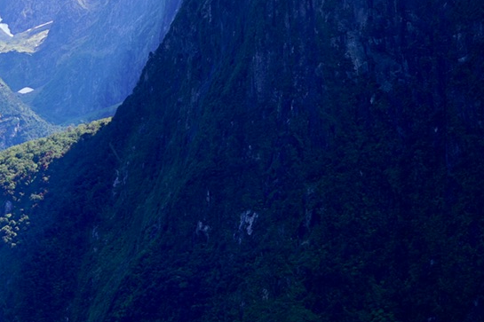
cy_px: 47
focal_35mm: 87
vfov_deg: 15.6
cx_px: -21
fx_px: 1169
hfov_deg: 22.3
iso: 100
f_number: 9
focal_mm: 37
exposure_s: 1/80
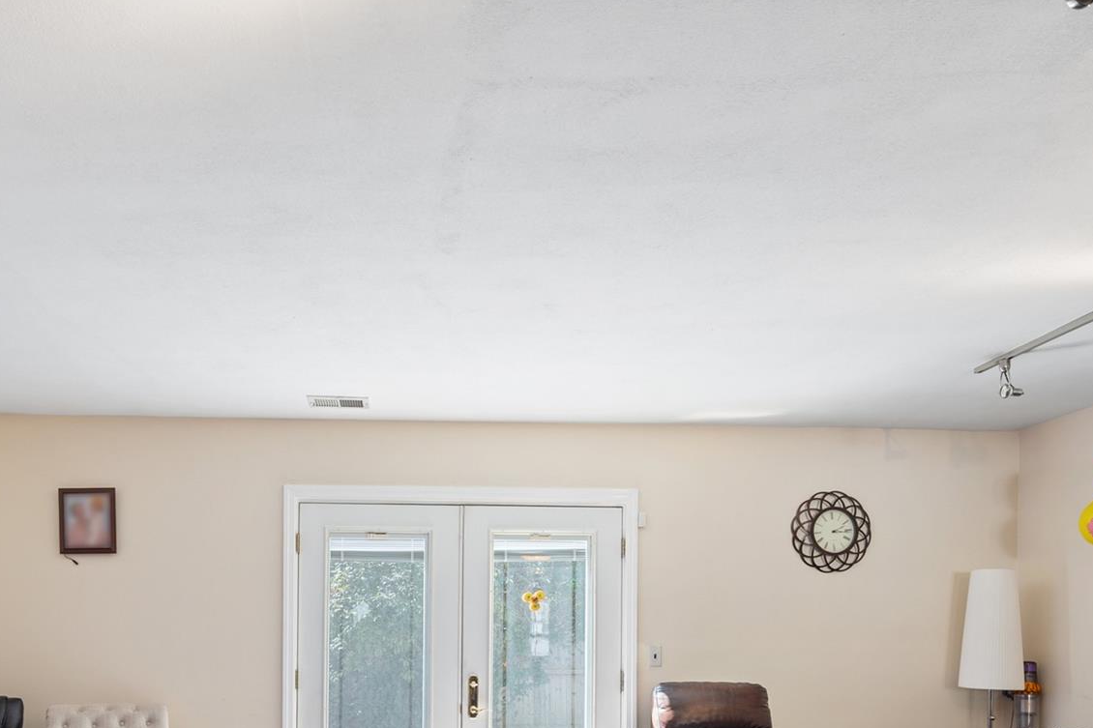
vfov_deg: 41.9
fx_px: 880
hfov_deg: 63.0
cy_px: 635
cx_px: 427
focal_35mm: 29
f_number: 5.6
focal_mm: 16
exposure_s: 1/10
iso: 500
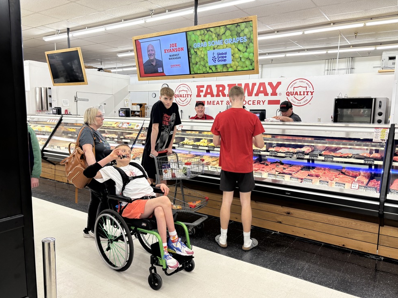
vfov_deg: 51.4
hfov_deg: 65.3
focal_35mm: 27
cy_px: 153
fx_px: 311
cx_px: 202
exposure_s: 1/120
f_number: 1.6
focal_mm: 5.96
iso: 100
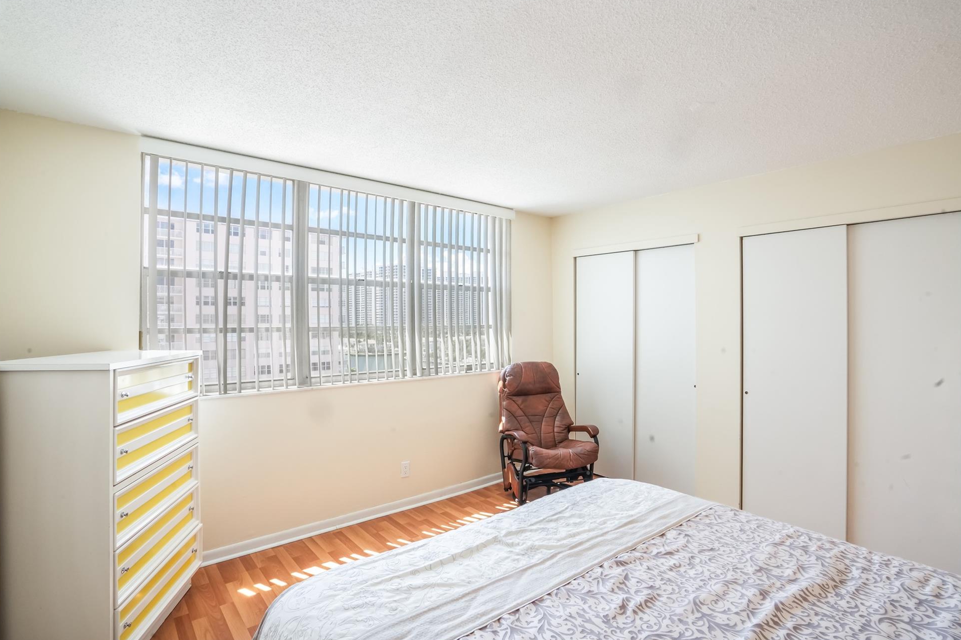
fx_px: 454
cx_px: 487
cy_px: 317
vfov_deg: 70.4
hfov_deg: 93.3
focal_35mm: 17
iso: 1600
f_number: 16
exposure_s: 1/30
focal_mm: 16
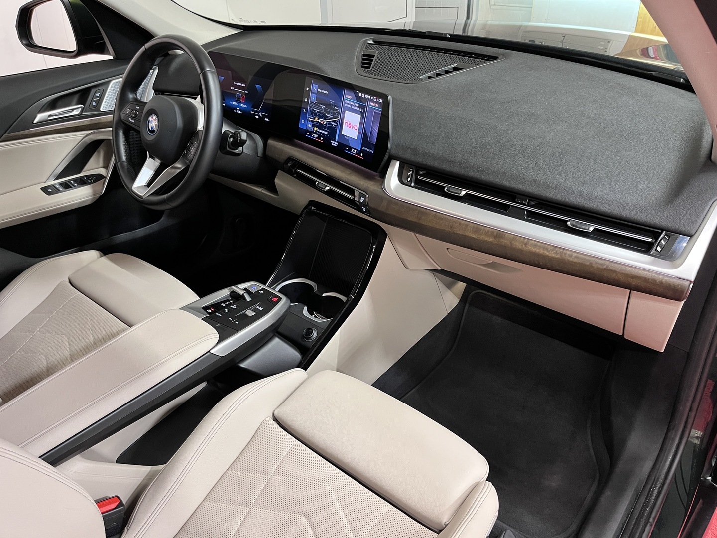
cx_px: 358
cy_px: 269
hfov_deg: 67.3
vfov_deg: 53.1
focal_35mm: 26
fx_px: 539
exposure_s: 1/50
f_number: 1.6
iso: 320
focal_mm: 5.1
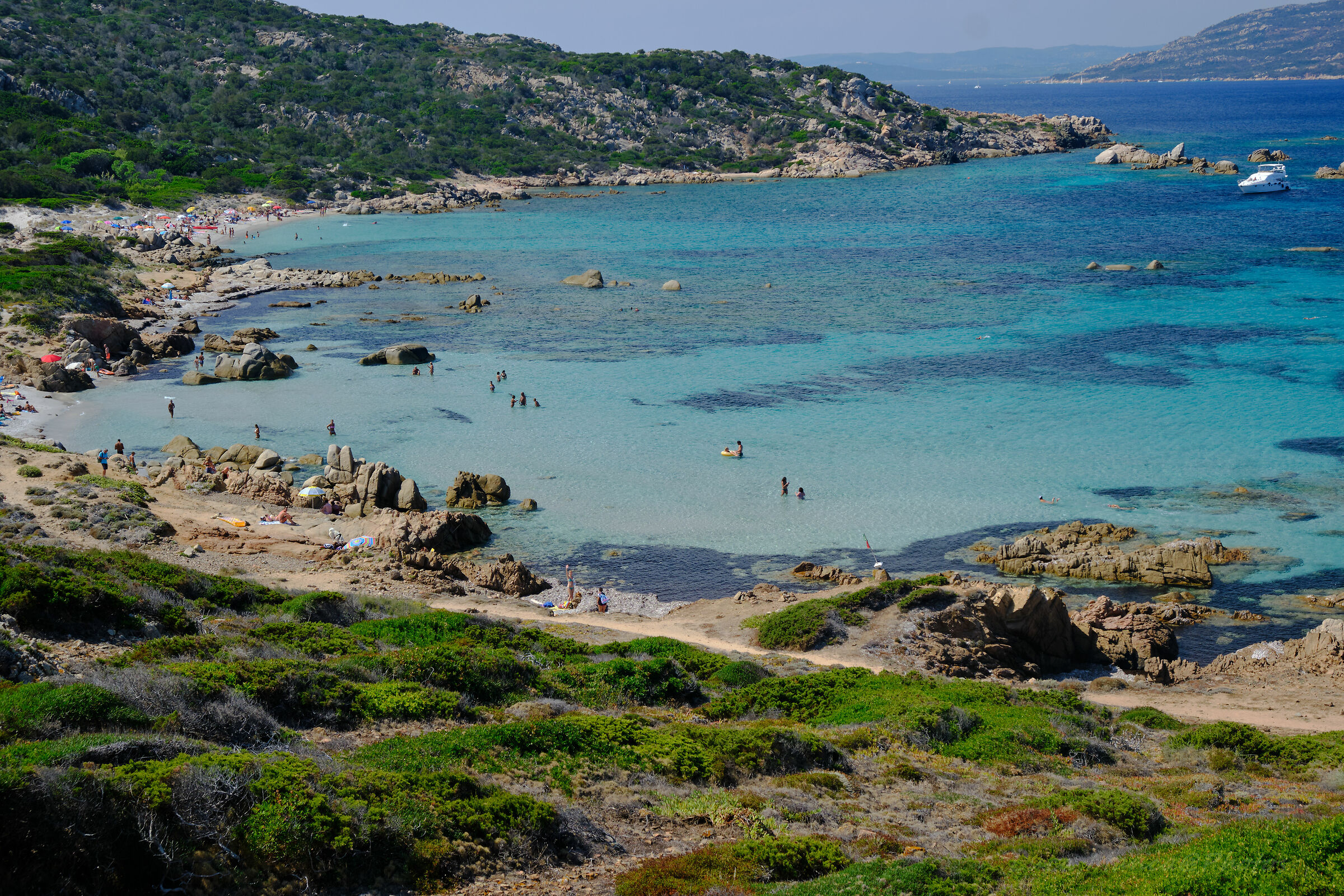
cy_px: 448
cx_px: 672
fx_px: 2091
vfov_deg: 24.2
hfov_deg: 35.6
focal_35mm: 56
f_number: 8
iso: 160
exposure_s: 1/100
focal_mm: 37.4
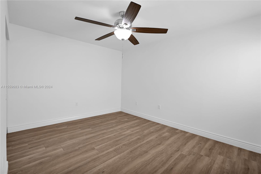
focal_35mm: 16
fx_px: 116
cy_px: 87
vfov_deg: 73.8
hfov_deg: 96.7
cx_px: 130
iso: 100
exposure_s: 1/60
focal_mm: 16
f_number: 4
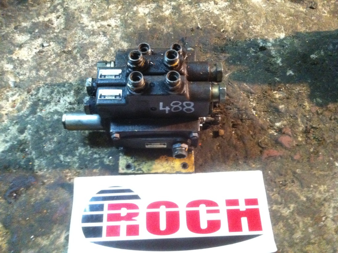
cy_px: 126
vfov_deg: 40.6
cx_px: 169
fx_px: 341
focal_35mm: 35
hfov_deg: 52.7
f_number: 2.8
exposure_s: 1/15
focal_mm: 3.85
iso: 1000
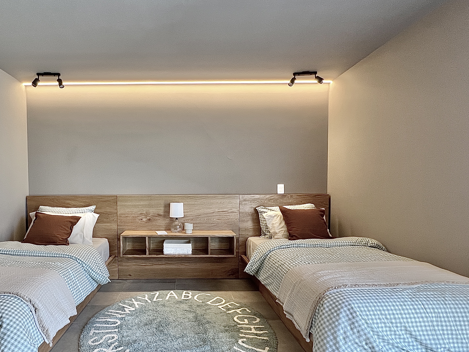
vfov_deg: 71.2
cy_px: 201
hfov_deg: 86.3
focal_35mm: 18
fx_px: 244
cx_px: 180
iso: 250
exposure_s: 1/60
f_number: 1.8
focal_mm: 1.57
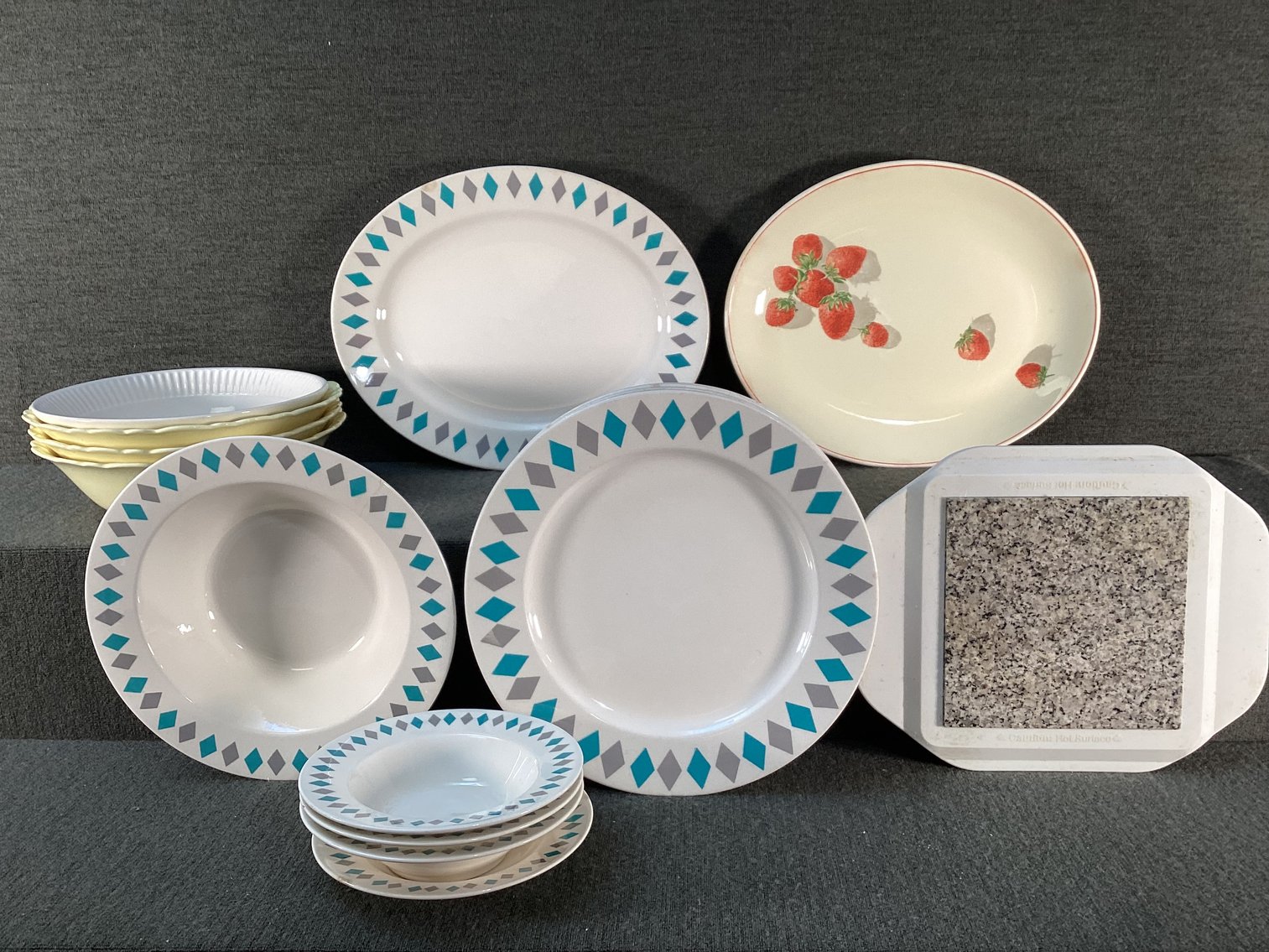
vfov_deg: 45.4
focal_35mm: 31
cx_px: 634
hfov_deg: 58.3
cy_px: 476
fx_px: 1137
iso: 50
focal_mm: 3.3
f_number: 2.4
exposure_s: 1/60
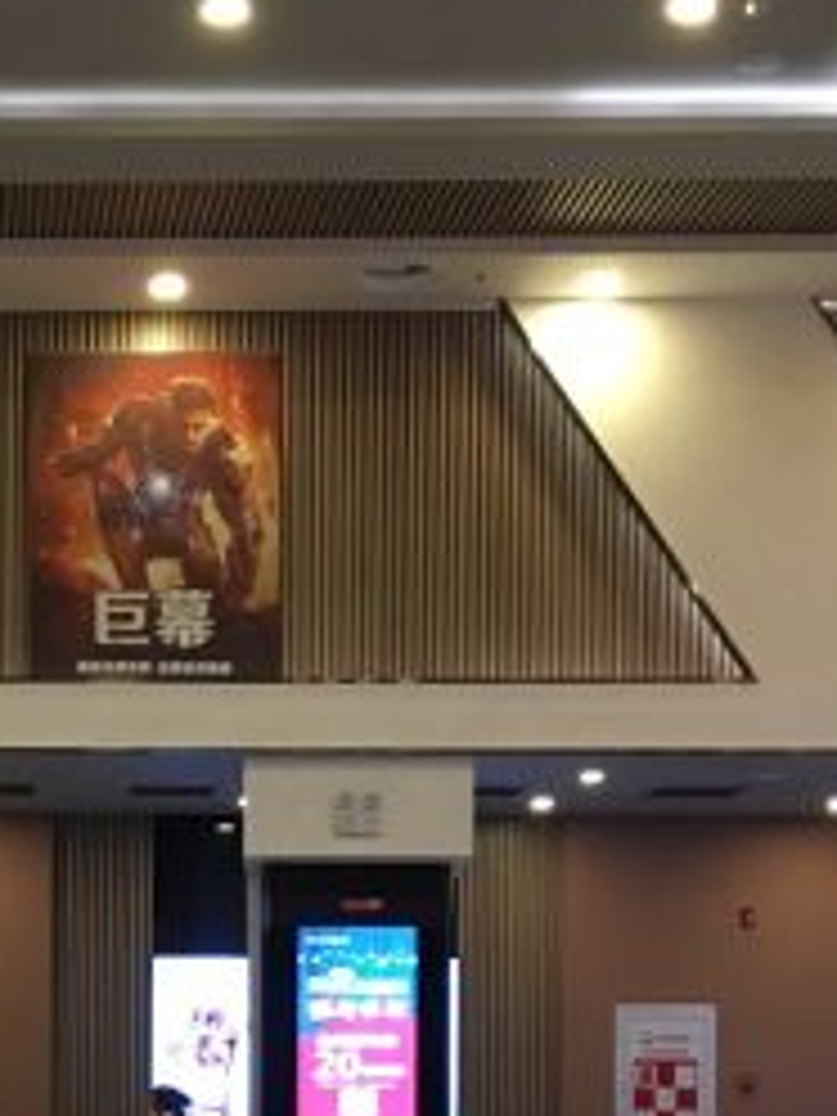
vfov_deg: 23.0
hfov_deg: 17.4
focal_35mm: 82
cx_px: -74
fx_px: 2644
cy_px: 1084
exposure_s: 1/33
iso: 200
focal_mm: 4.15
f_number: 2.2
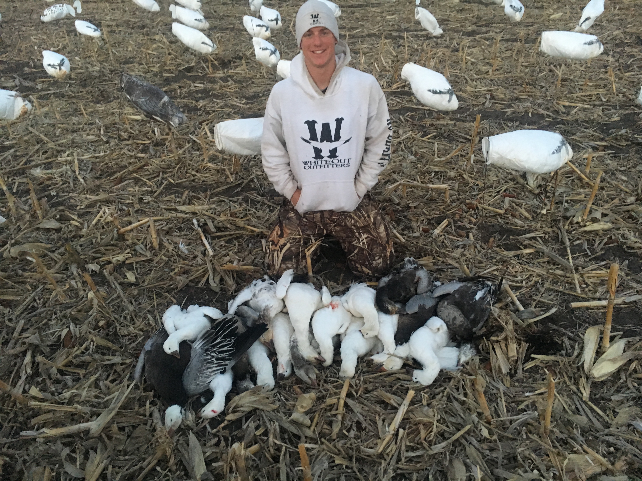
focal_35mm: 29
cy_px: 240
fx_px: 538
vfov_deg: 48.2
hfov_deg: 61.7
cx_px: 321
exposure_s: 1/30
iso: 200
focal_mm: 4.15
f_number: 2.2
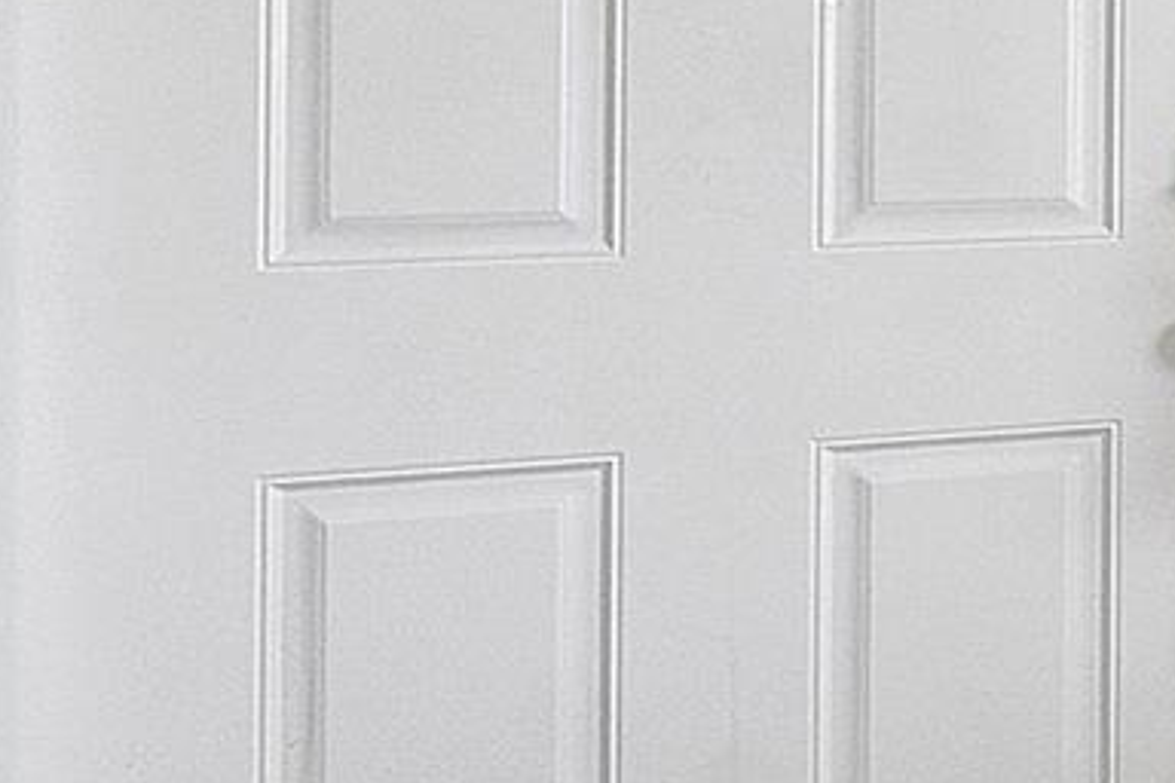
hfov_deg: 14.7
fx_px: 2611
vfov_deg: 16.8
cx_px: 2864
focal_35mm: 80
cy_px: 38
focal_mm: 10
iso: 250
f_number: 9
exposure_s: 1/5
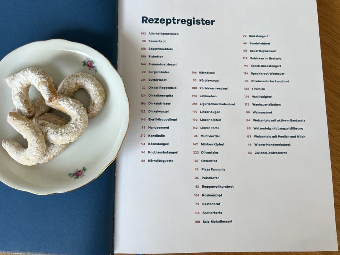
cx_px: 154
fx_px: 295
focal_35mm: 30
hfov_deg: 59.8
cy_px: 116
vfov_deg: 46.8
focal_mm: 5.7
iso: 80
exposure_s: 1/121
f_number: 1.5
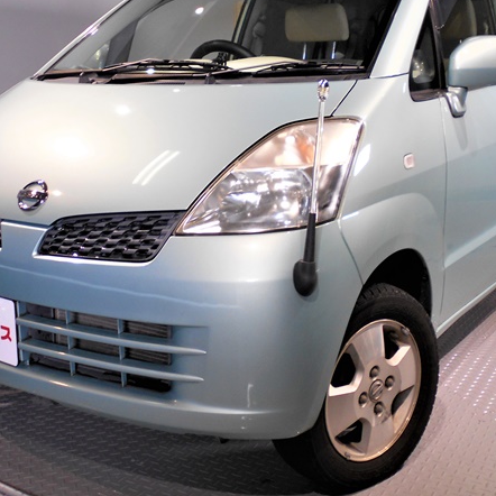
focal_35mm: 48
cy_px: 187
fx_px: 778
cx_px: 249
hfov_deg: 35.4
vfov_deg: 35.2
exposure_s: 1/30
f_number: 3.4
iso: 80
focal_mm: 5.1
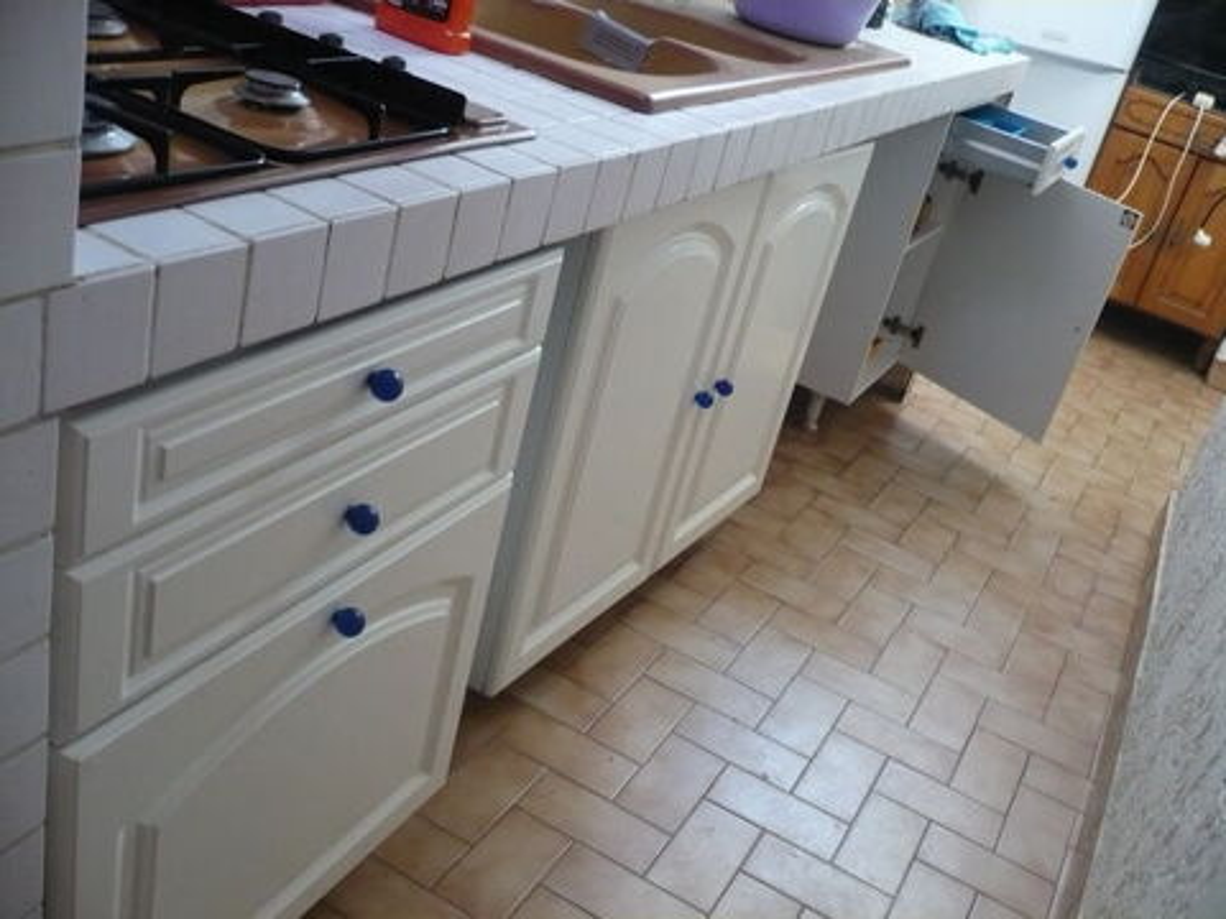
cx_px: 613
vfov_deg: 40.7
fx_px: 1240
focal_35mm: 35
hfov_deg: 52.6
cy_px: 460
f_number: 2.8
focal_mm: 5.8
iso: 250
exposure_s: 1/30
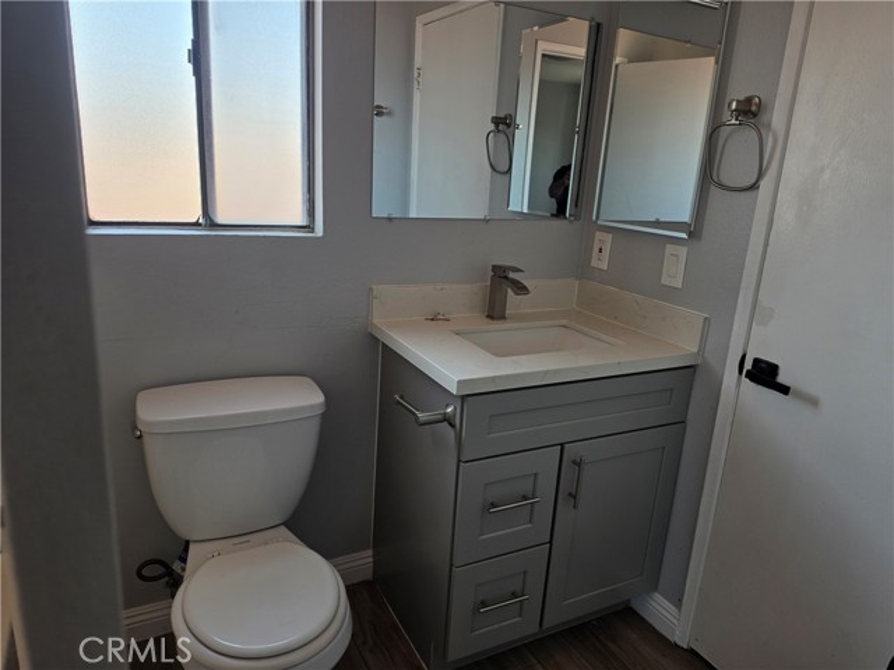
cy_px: 335
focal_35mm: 23
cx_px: 447
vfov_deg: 58.9
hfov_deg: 73.9
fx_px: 594
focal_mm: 6.5
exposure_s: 1/180
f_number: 1.4
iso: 20
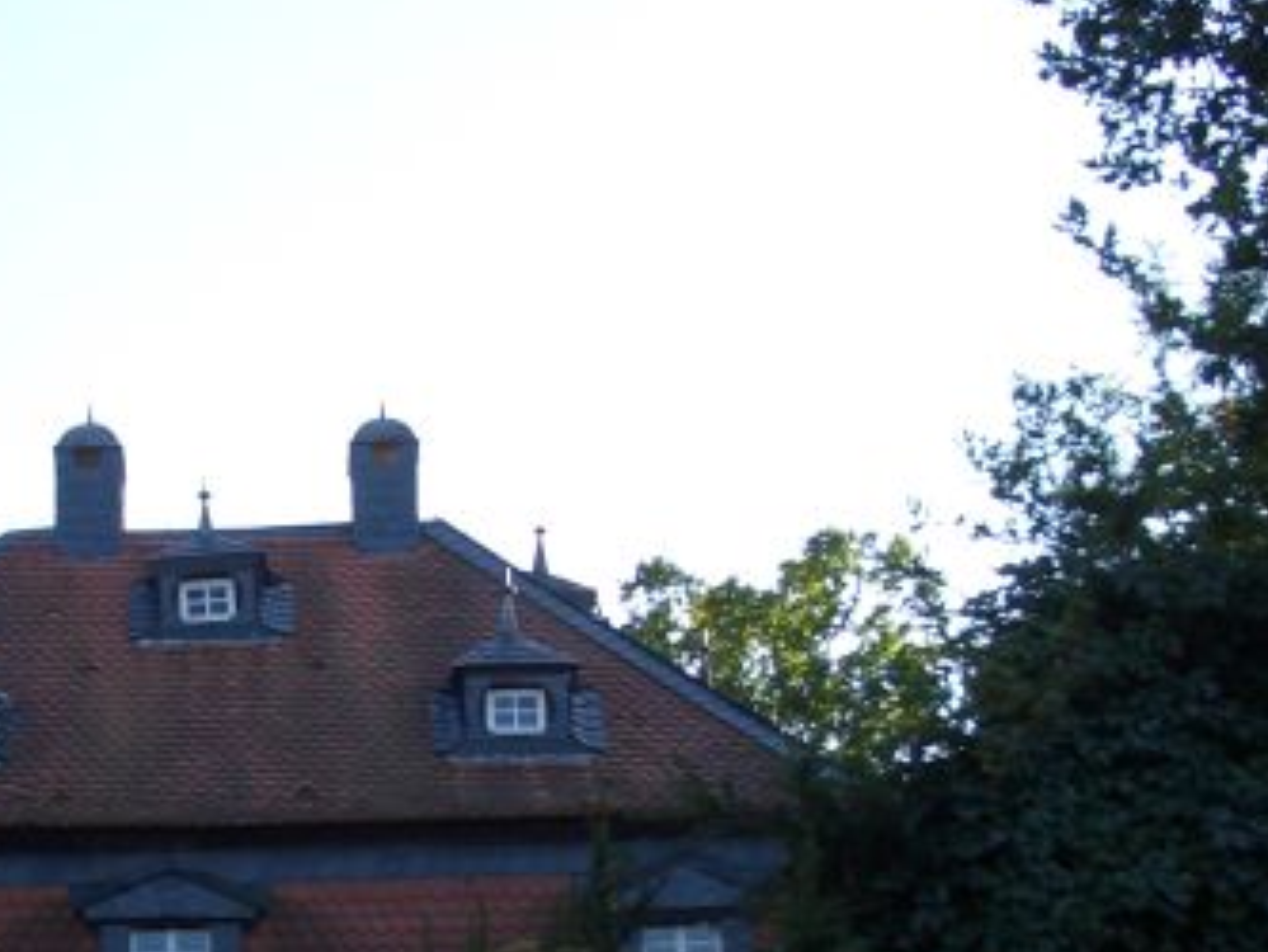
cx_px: 373
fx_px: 3078
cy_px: 857
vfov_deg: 17.3
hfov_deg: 23.1
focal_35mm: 84
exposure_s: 1/320
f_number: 2.6
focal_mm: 5.8
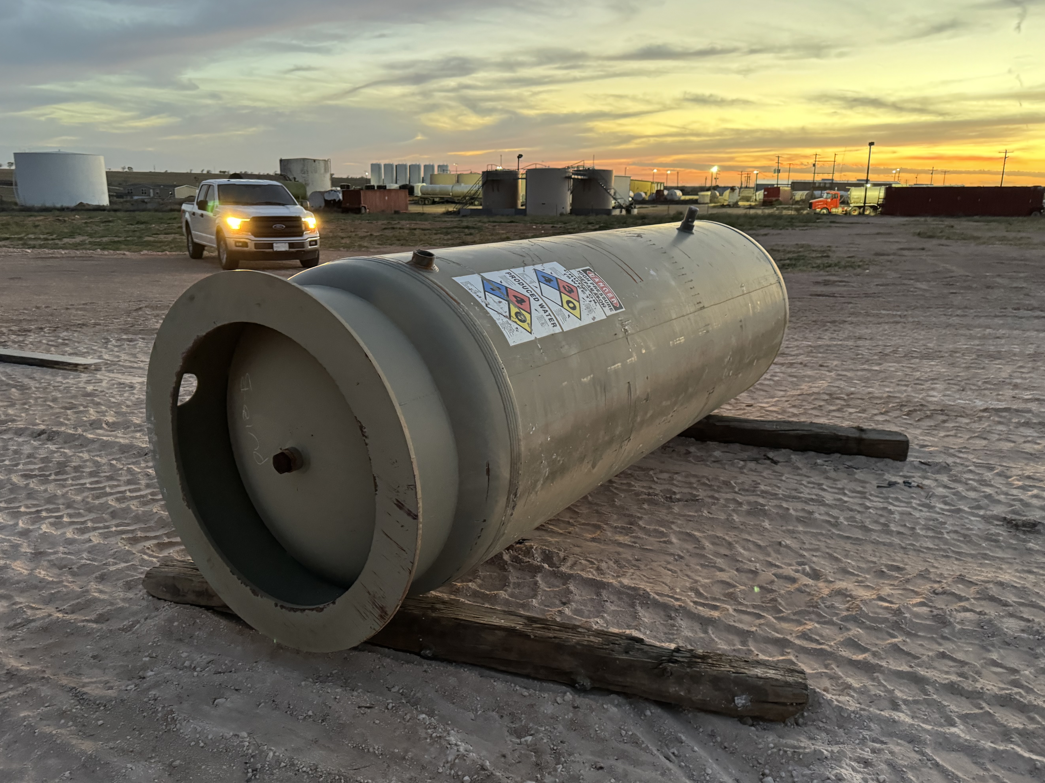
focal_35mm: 26
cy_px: 411
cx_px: 489
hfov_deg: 67.2
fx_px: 785
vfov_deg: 53.0
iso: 800
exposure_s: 1/36
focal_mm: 6.86
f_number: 1.78
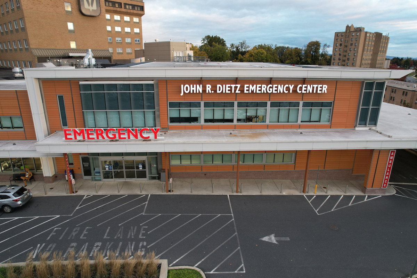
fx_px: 255
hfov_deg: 78.6
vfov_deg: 57.2
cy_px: 139
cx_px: 208
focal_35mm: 22
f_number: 2.8
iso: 130
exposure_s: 1/50
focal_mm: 8.38
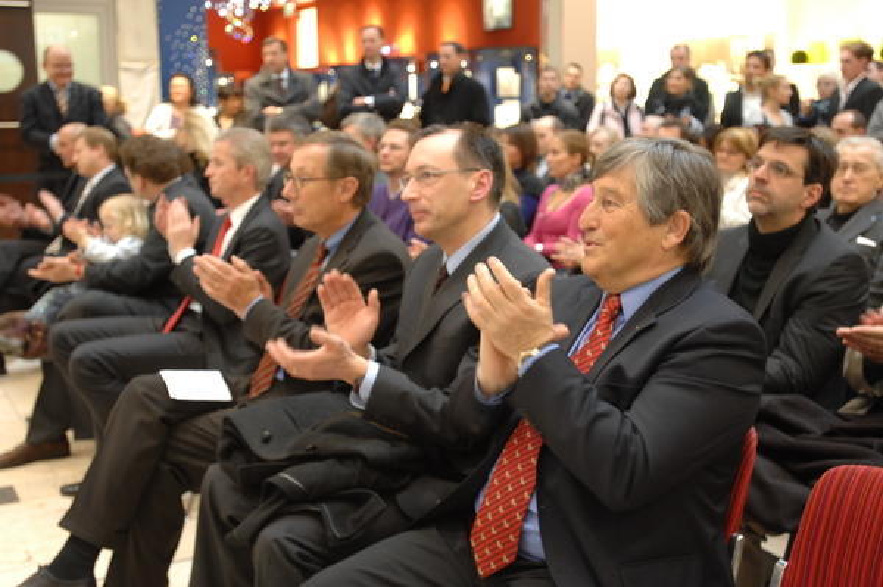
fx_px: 1029
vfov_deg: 31.8
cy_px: 294
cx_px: 442
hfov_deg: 46.4
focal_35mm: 42
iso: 400
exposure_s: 1/30
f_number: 2.8
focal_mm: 28
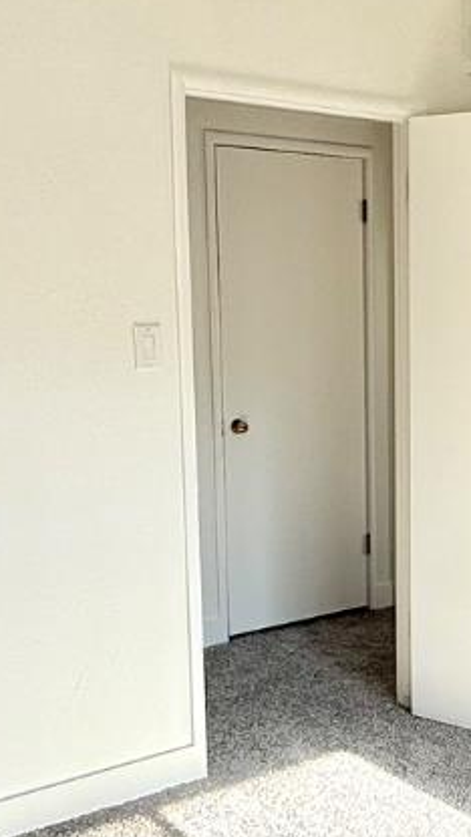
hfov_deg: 20.5
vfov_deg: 37.8
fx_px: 1221
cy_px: 462
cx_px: 552
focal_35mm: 55
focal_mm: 2.22
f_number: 2.2
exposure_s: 1/288
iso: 50
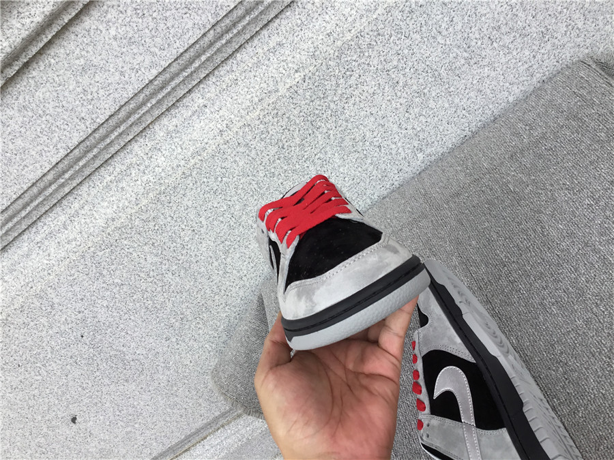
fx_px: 550
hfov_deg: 58.4
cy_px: 230
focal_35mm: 31
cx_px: 307
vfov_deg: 45.4
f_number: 2.4
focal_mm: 3.3
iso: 25
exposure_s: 1/278
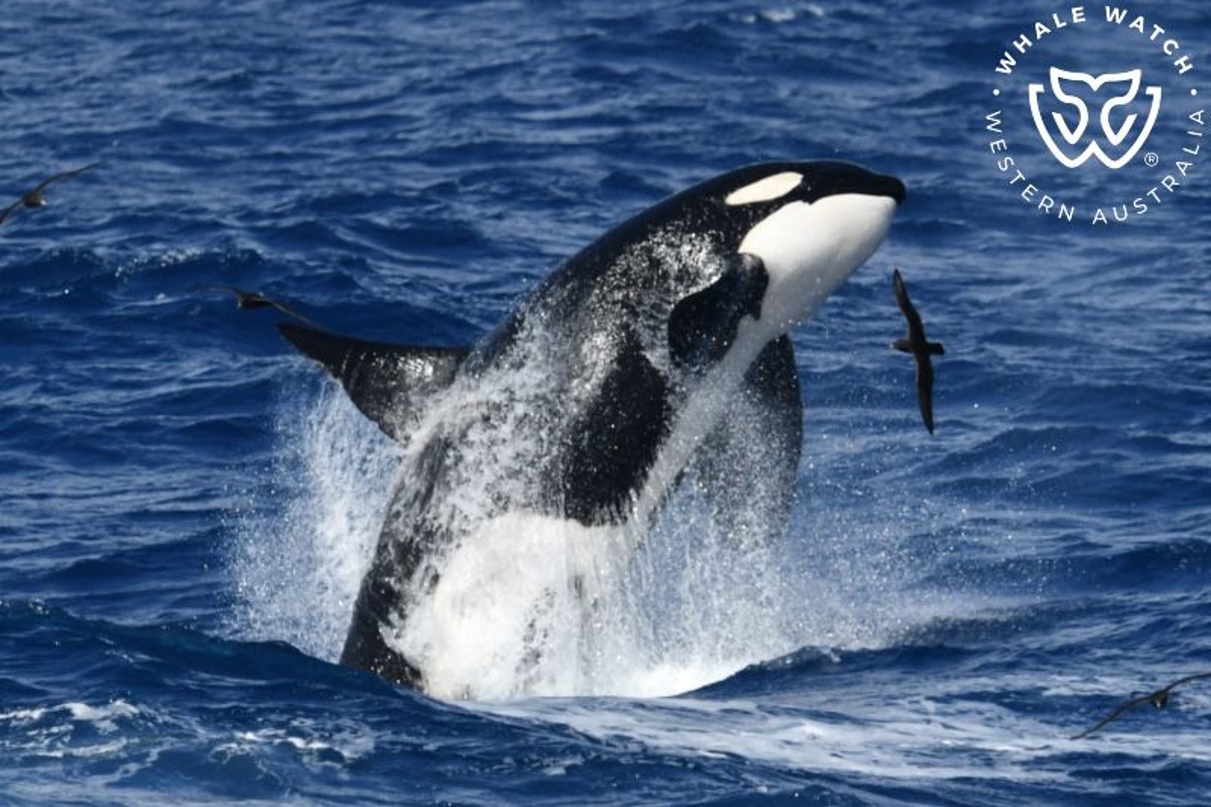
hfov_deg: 5.3
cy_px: 404
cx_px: 606
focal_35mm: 390
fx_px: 13116
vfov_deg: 3.5
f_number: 6
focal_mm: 390
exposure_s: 1/8000
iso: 800
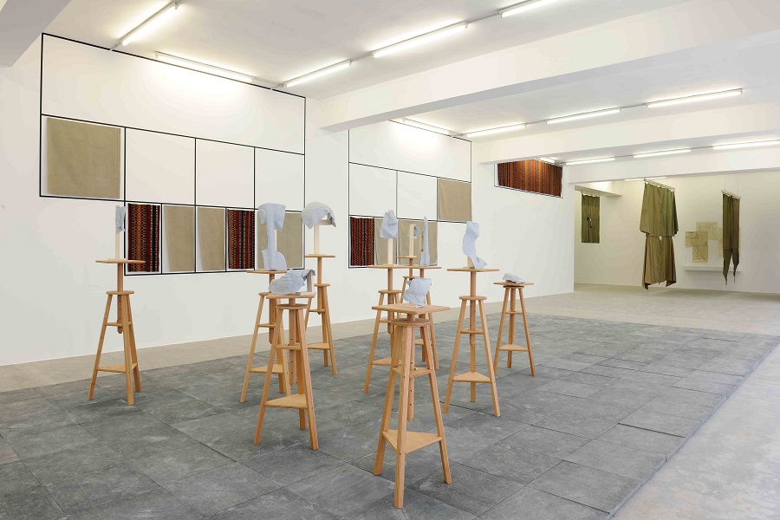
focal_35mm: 24
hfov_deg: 73.7
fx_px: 520
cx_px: 390
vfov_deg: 53.1
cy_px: 260
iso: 100
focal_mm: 24
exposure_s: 1/1.6
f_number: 13
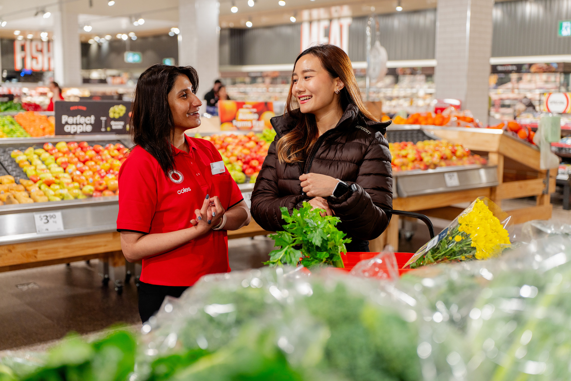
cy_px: 190
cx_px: 286
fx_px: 714
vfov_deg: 29.9
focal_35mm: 45
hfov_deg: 43.6
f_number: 2.5
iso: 320
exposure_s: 1/125
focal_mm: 45
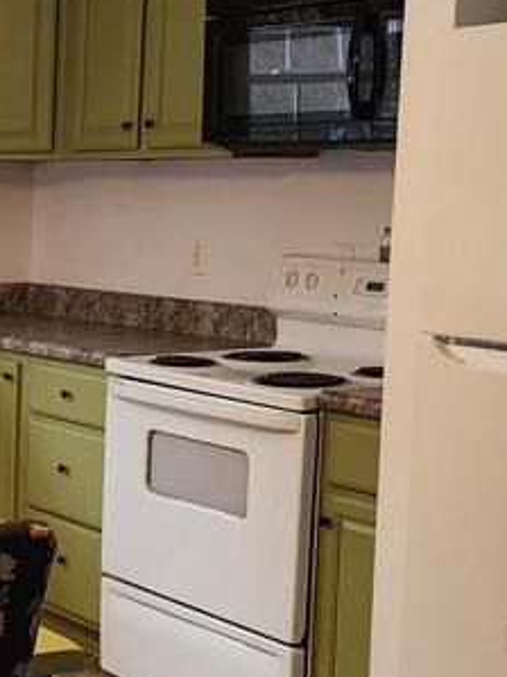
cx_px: -213
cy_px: 376
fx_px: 1622
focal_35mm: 83
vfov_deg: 23.6
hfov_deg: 16.5
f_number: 1.8
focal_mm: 6.4
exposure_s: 1/120
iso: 400
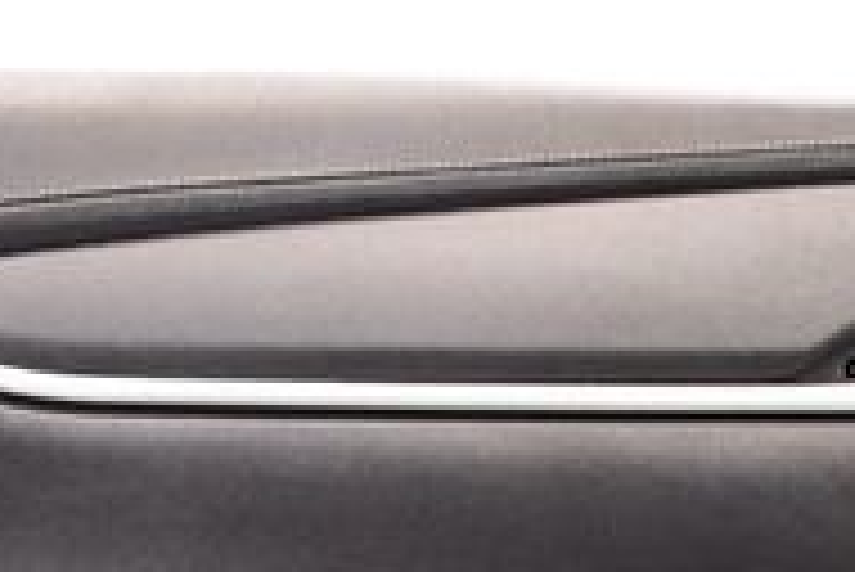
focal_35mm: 121
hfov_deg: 16.8
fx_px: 2876
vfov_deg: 10.8
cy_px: 959
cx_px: 688
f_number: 3.5
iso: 3200
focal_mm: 18
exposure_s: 1/80
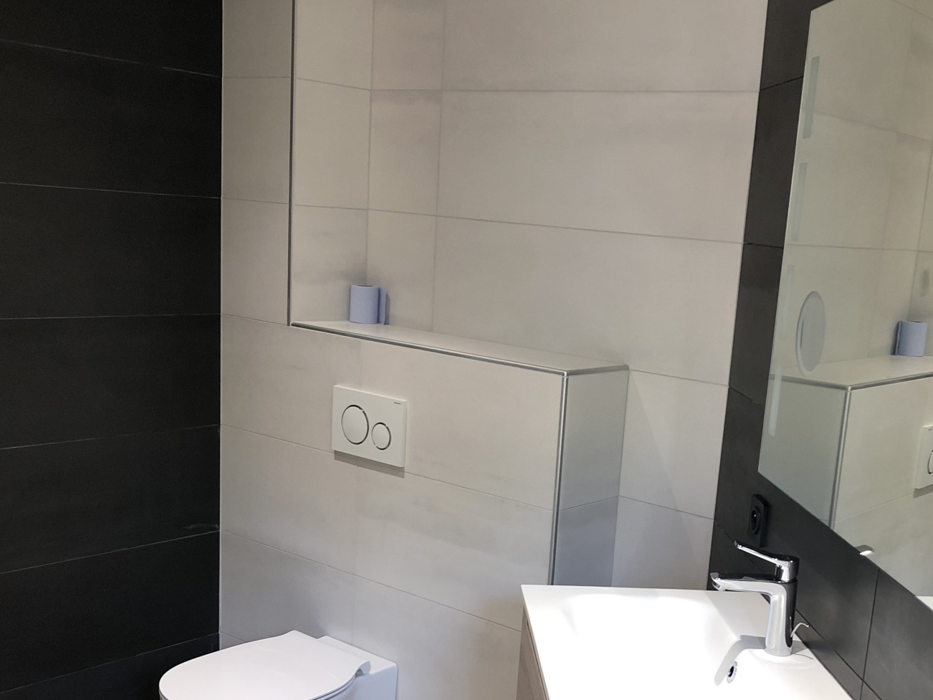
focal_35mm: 43
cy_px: 509
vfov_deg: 33.1
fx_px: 1159
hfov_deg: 43.5
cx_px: 590
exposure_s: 1/20
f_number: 1.8
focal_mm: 3.99
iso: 32
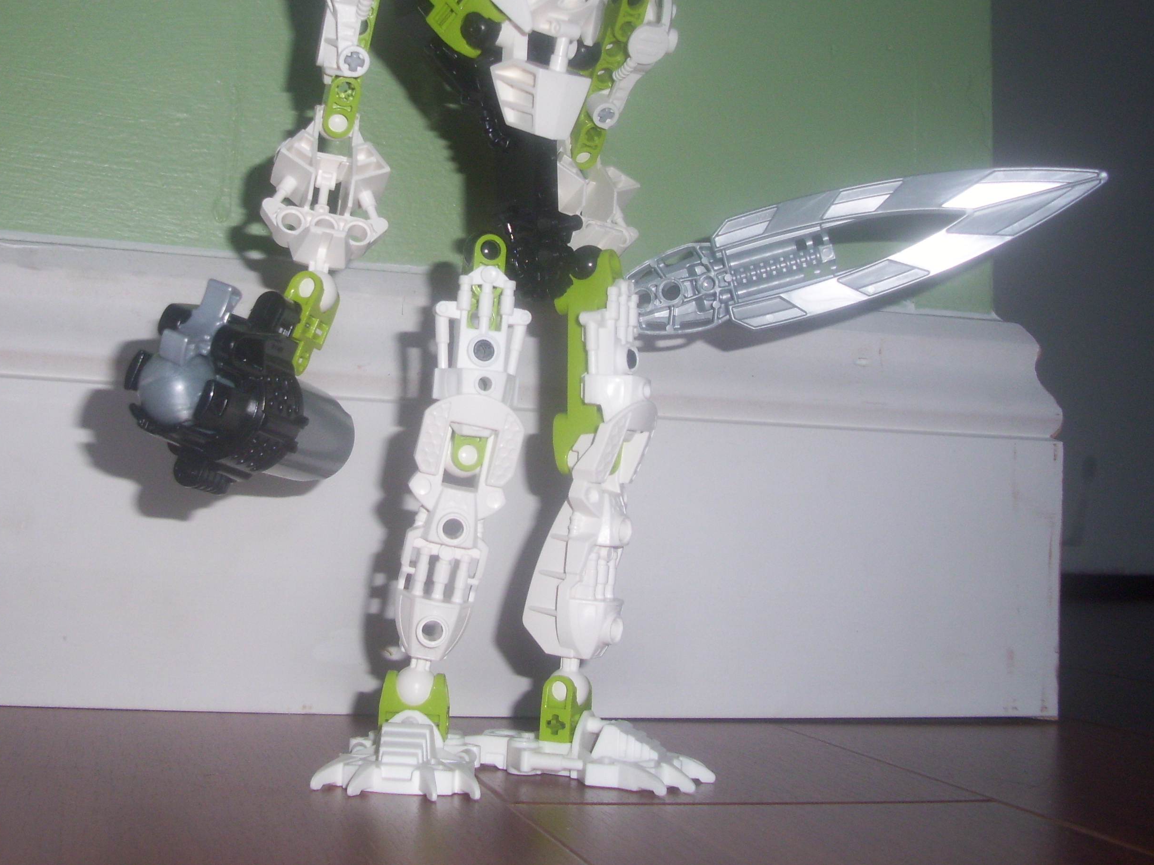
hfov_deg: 41.2
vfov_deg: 31.3
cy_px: 282
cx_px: 502
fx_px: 1534
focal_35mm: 46
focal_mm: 5.7
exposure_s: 1/40
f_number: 2.9
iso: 80
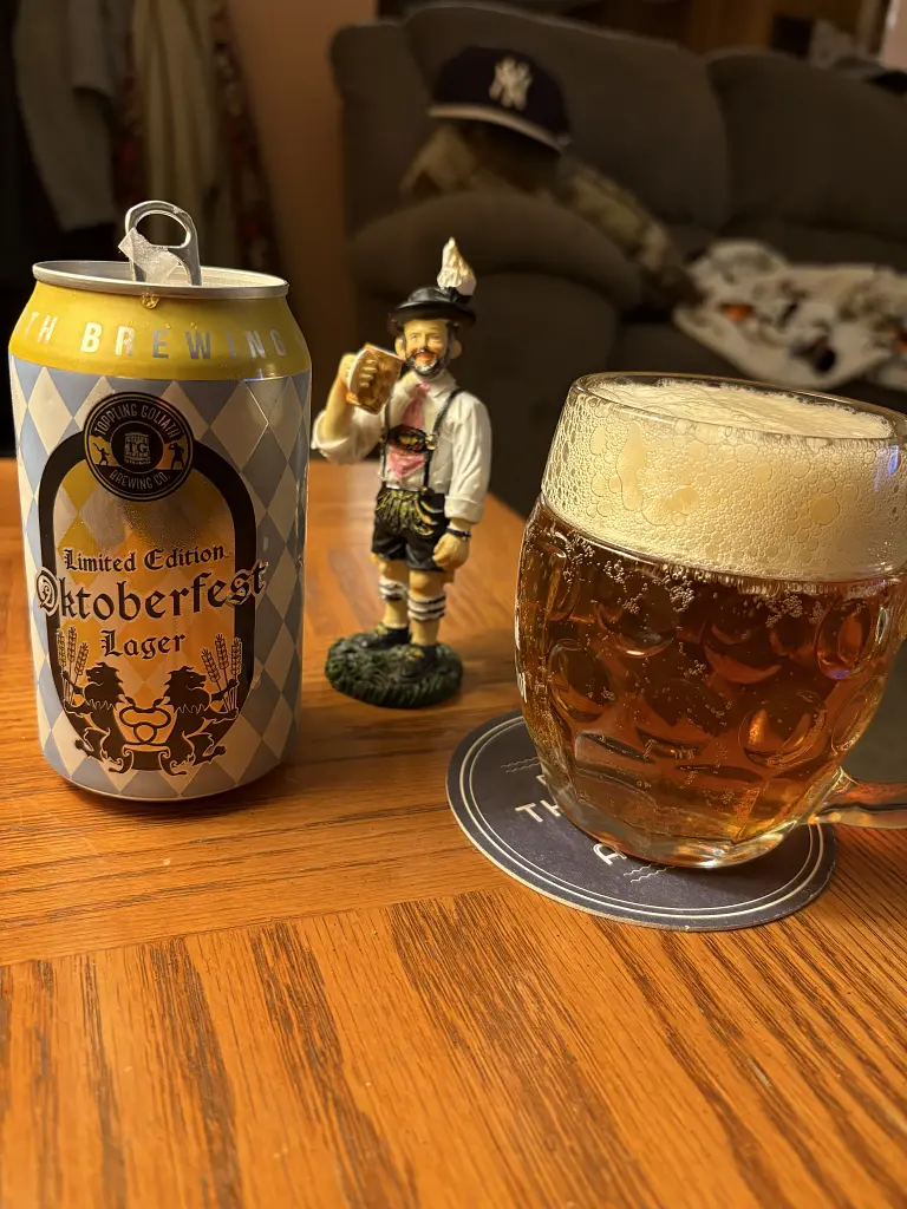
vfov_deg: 67.3
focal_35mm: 26
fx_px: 908
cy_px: 604
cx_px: 454
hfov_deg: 53.1
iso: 320
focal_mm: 5.96
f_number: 1.6
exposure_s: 1/60
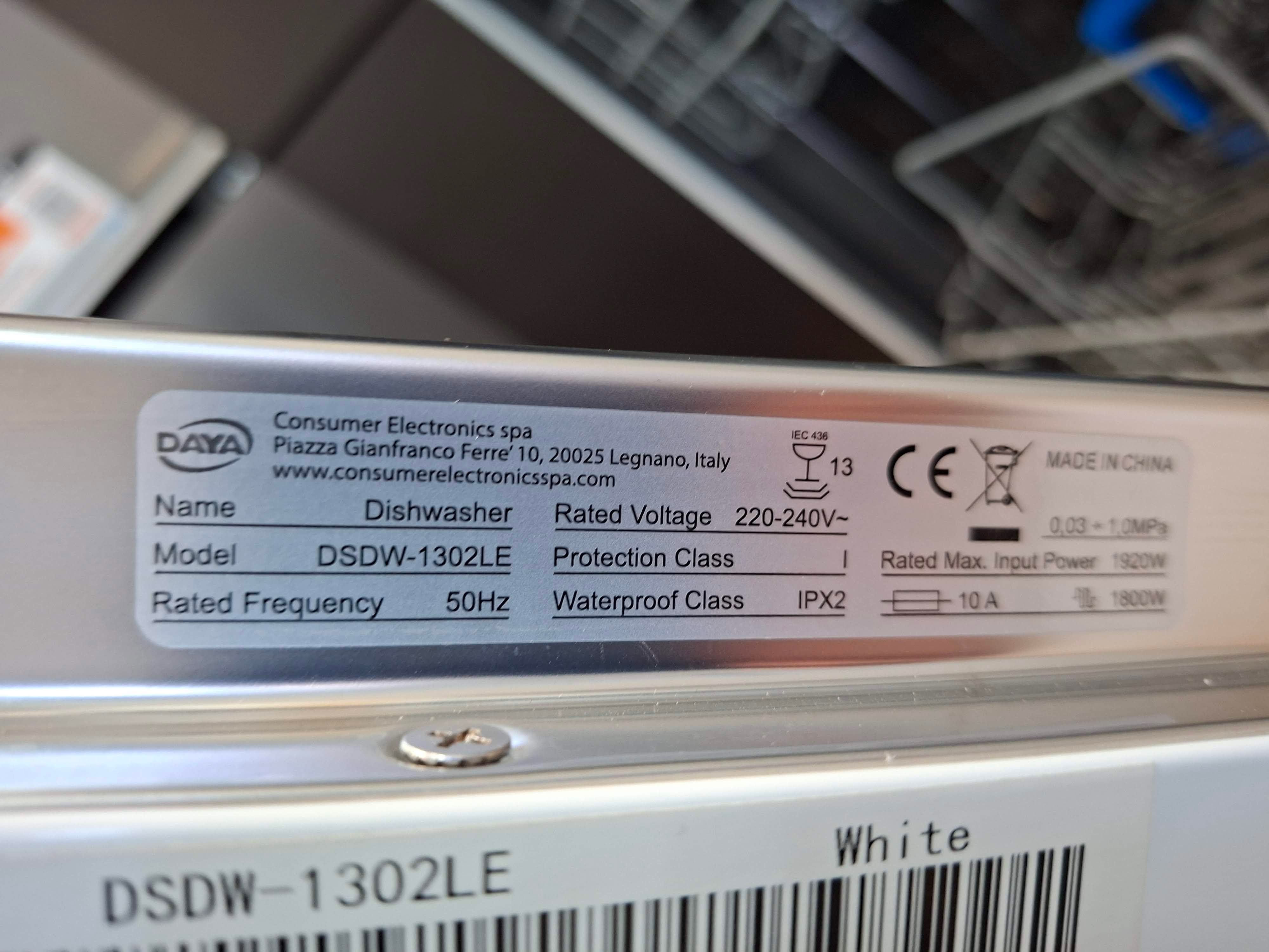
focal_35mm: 23
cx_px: 634
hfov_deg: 73.9
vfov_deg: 58.9
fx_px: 843
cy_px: 476
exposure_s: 1/33
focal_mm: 5.54
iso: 320
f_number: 1.8
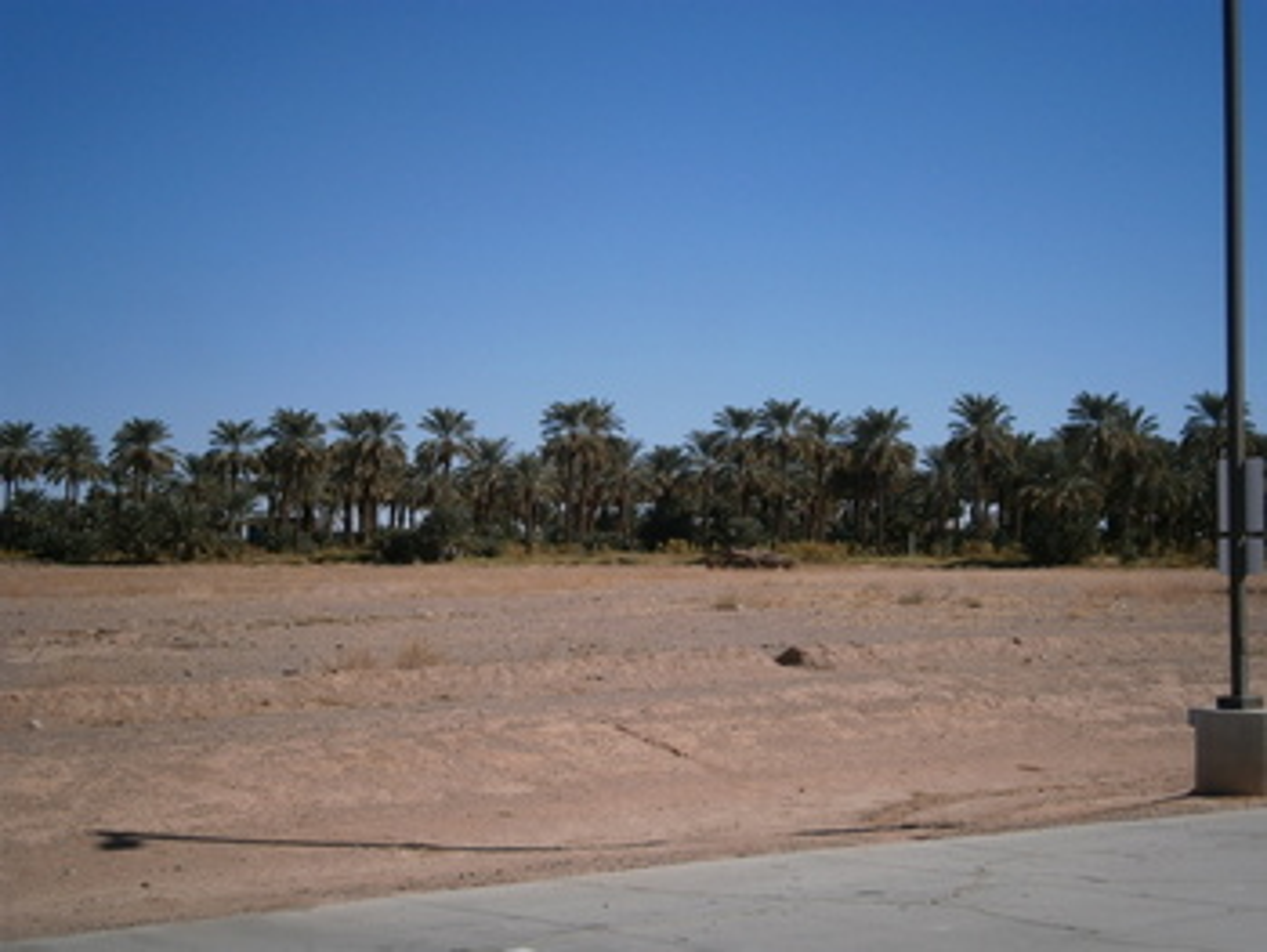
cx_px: 634
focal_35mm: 60
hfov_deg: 32.2
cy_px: 476
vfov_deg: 24.4
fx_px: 2198
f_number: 3.9
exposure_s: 1/1600
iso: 80
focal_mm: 10.7
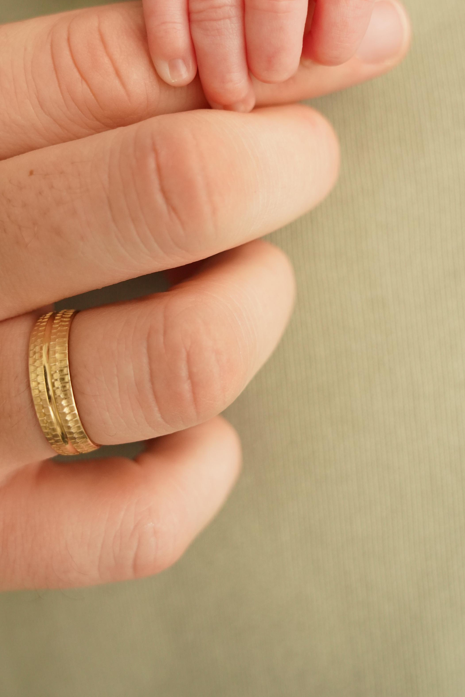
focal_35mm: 44
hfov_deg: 30.8
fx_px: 843
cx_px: 200
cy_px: 260
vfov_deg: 44.5
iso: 2500
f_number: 5.6
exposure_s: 1/160
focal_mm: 33.4
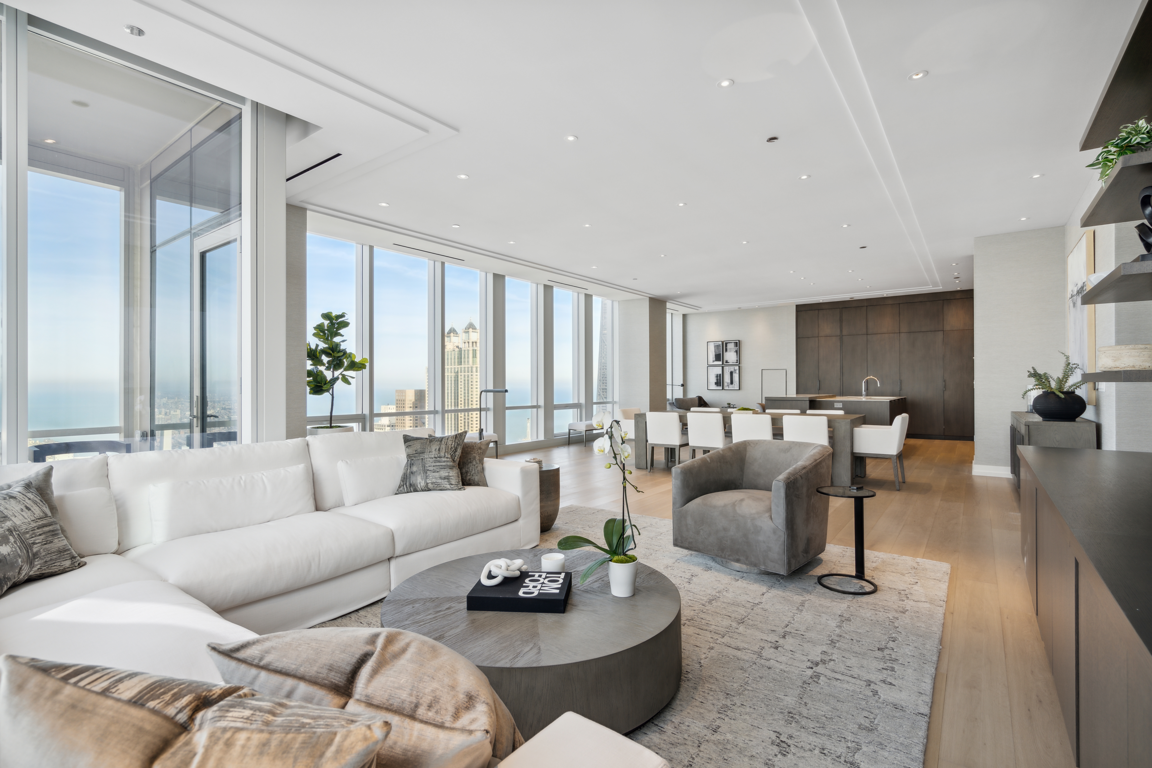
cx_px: 576
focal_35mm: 16
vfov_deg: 73.7
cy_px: 384
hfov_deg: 96.7
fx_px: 512
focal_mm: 16
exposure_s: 1/8
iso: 200
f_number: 8
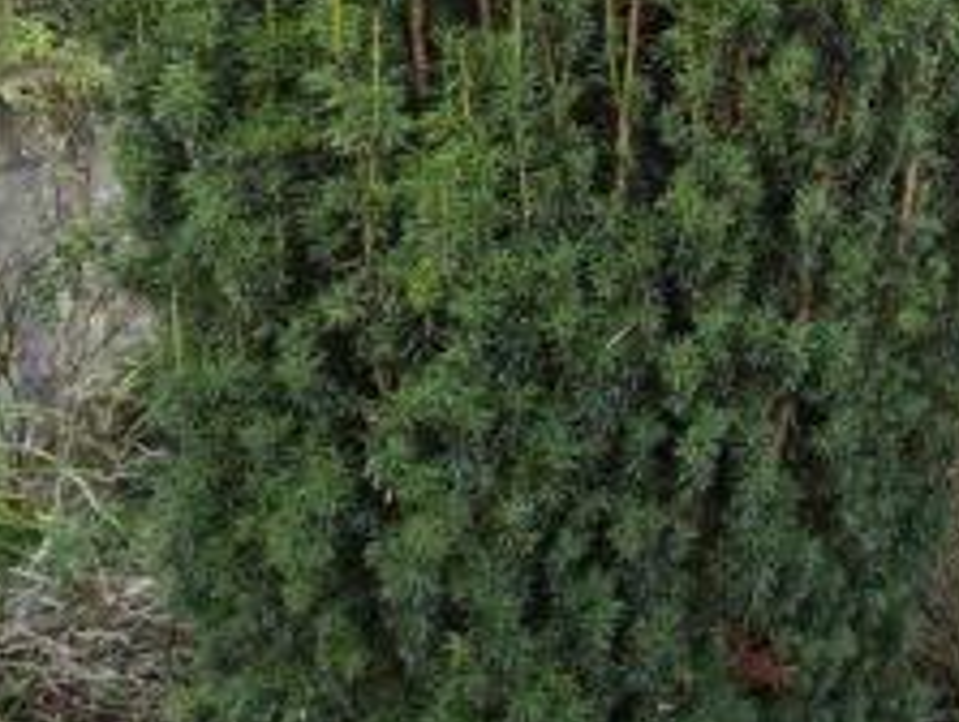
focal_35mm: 60
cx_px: 1241
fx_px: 1665
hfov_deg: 27.1
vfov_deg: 22.8
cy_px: -114
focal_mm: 5.4
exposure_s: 1/724
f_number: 1.8
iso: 80
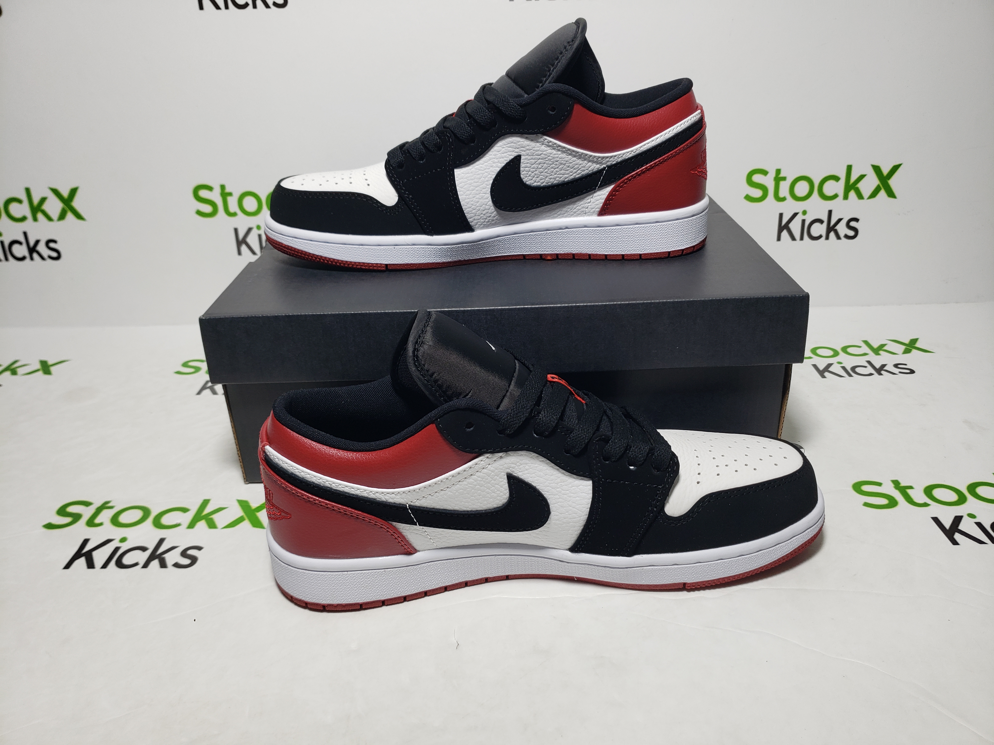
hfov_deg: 67.3
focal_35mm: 26
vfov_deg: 53.1
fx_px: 747
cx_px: 497
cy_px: 372
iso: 50
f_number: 1.5
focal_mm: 4.3
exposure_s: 1/360
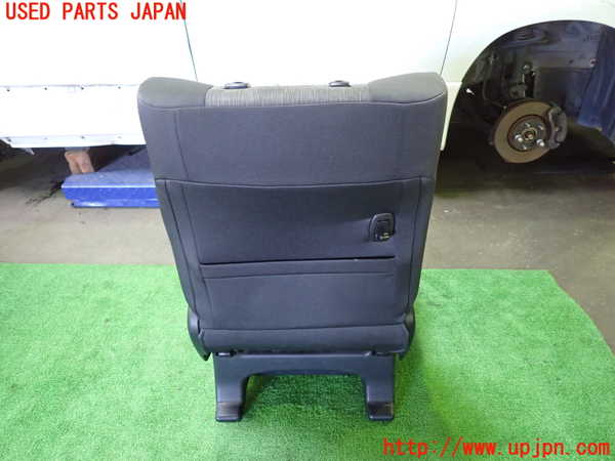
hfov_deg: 69.4
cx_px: 308
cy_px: 230
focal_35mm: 25
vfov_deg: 54.9
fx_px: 444
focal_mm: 4.5
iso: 500
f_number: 2
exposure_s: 1/30
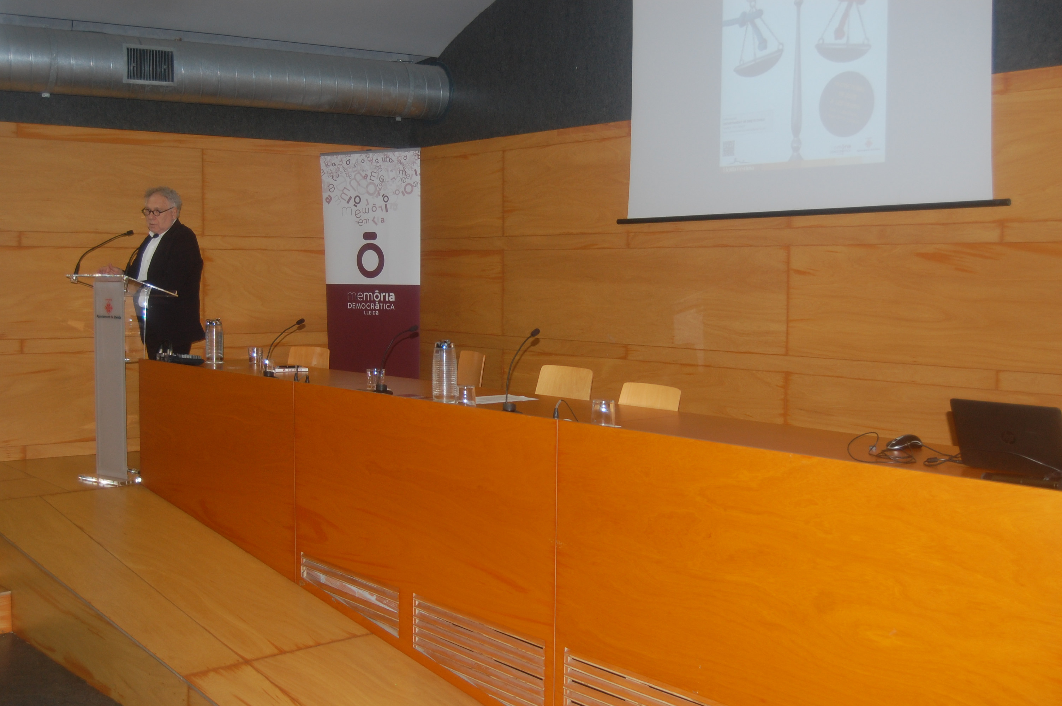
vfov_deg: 34.1
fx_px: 1149
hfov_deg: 49.6
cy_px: 353
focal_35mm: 39
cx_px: 531
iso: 400
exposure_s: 1/60
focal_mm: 26
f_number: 4
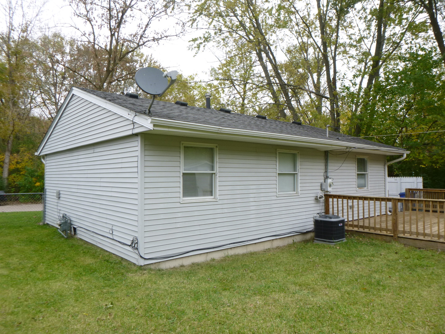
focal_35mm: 25
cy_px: 167
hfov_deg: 69.4
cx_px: 222
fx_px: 321
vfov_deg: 54.9
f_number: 3.9
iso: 100
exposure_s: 1/100
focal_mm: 4.5
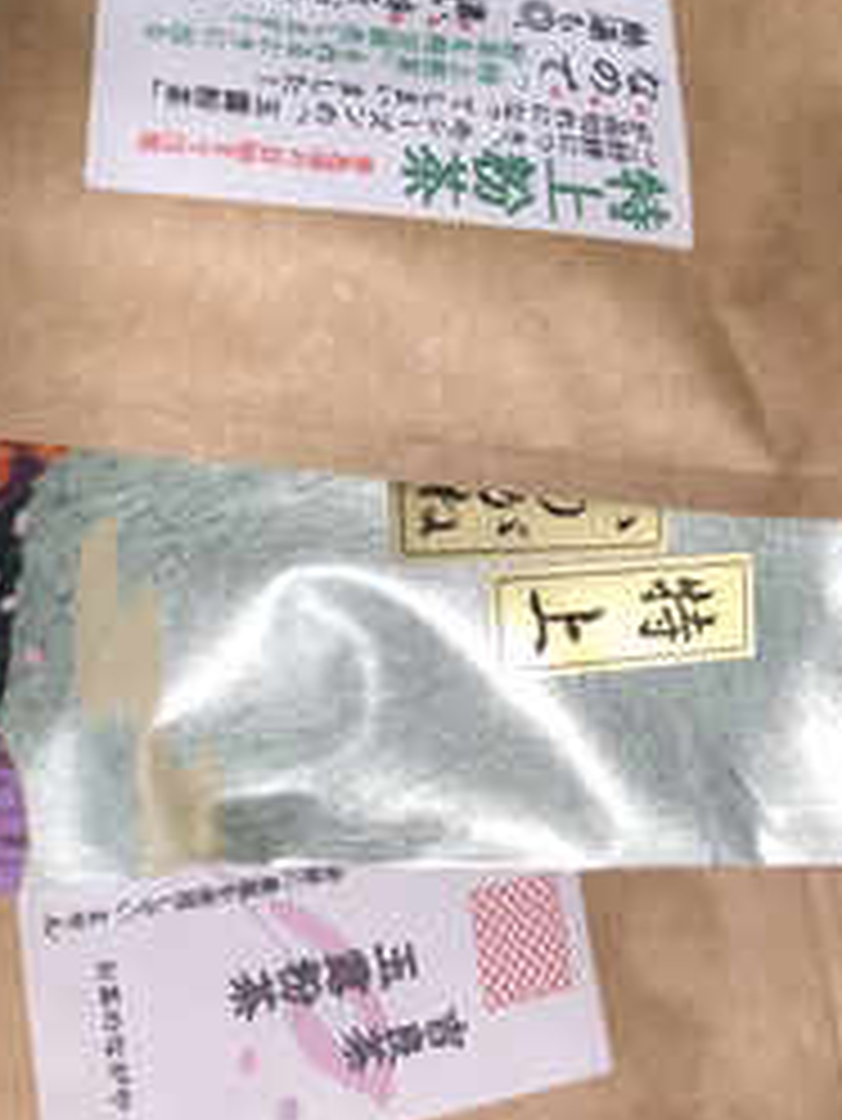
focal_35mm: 45
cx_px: 288
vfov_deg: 40.7
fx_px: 1458
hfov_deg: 32.0
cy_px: 265
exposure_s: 1/24
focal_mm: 3.99
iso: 32
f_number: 1.8
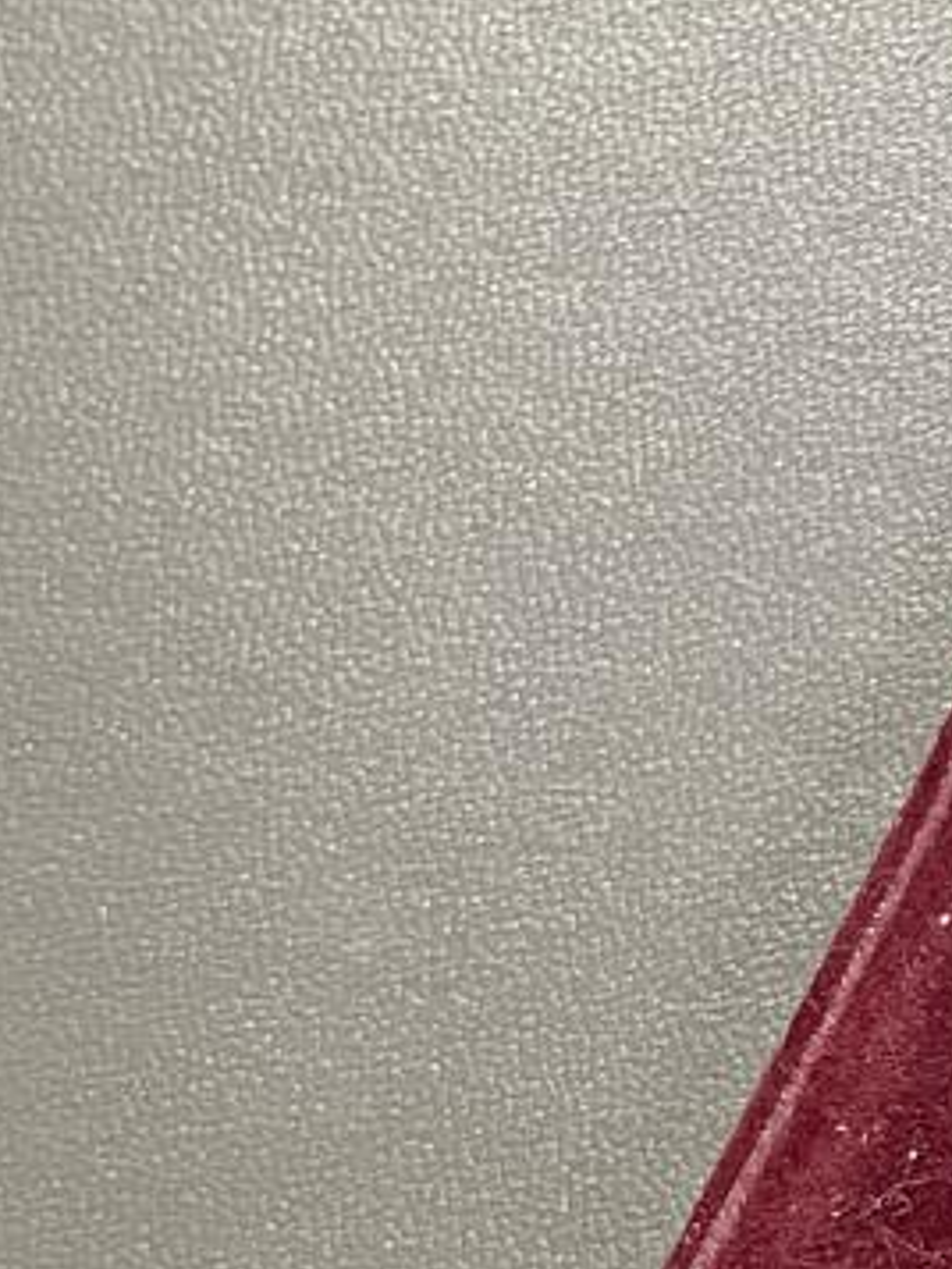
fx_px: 4801
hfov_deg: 10.0
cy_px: 1290
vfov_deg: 14.8
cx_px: 2206
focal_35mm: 131
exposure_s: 1/59
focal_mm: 4.2
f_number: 1.6
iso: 200
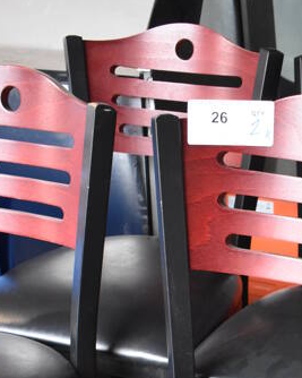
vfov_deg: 22.4
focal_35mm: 77
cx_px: 257
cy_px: 477
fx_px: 861
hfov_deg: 19.6
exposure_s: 1/125
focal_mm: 20
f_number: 3.5
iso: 2500
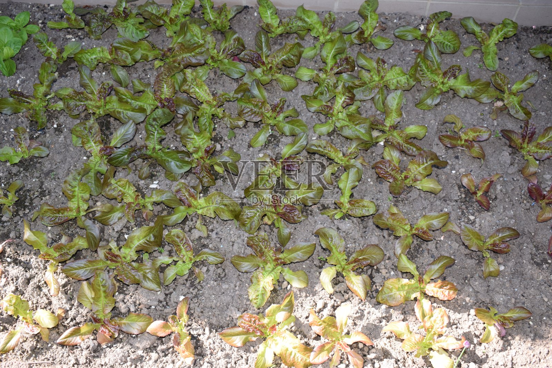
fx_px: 575
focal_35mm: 38
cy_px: 184
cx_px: 276
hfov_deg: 51.3
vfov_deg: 35.5
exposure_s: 1/125
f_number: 5.6
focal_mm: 25
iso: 160
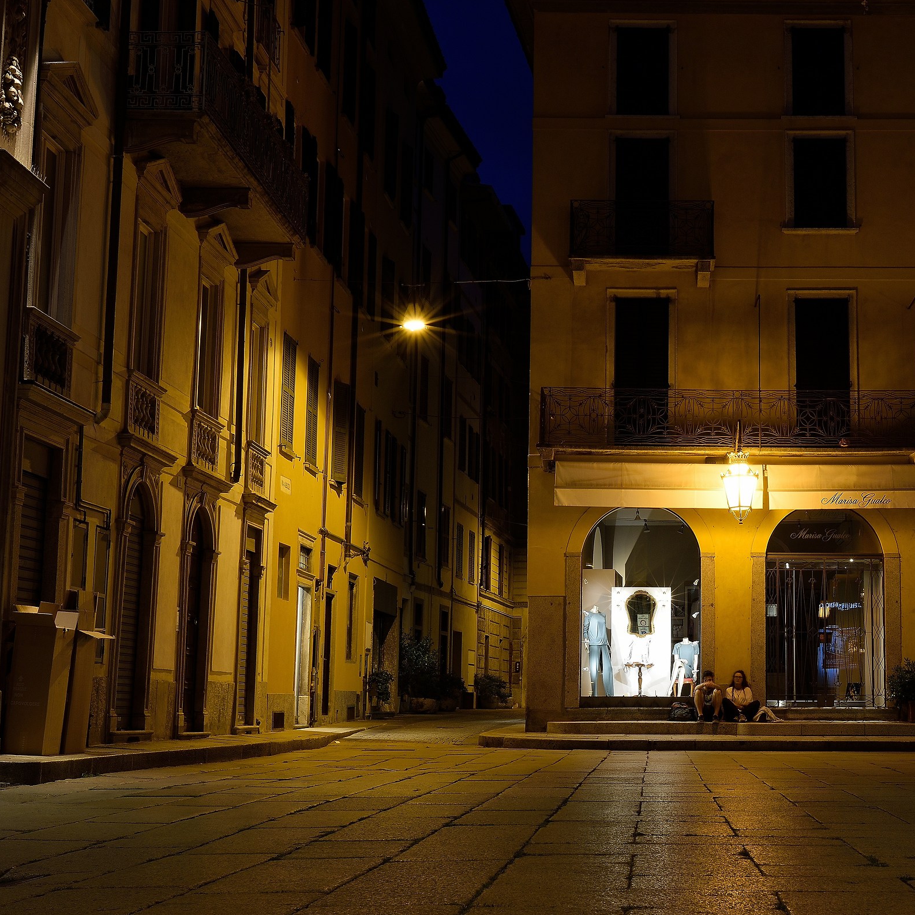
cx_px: 679
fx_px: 1615
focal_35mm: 54
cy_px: 460
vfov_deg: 31.6
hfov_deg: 31.1
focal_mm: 28
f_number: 13
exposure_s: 2.5
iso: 100
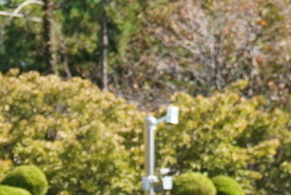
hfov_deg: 8.0
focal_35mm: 256
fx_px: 2073
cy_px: 354
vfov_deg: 5.3
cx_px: 89
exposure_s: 1/250
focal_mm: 41
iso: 100
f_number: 5
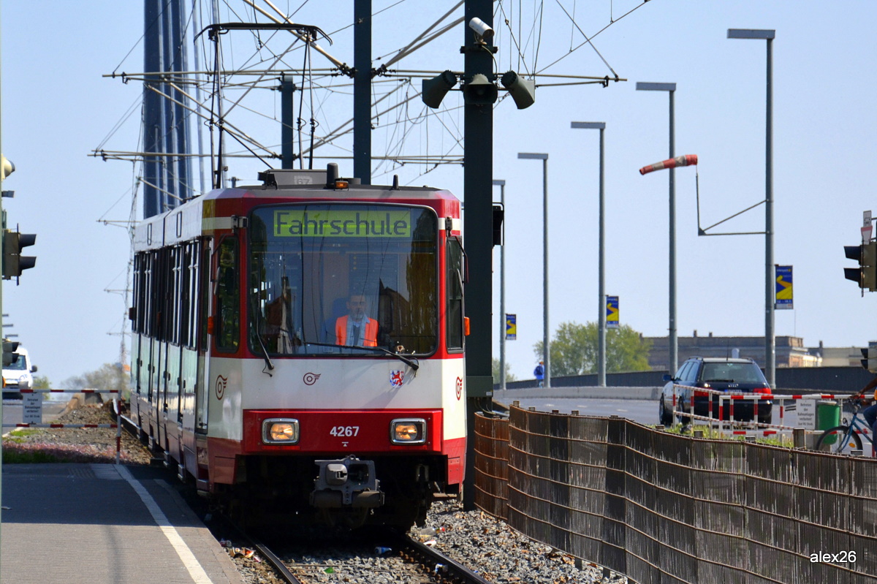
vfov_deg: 8.7
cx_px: 438
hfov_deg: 13.0
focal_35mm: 158
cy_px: 292
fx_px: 3835
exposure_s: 1/1600
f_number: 5.6
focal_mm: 105
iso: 400
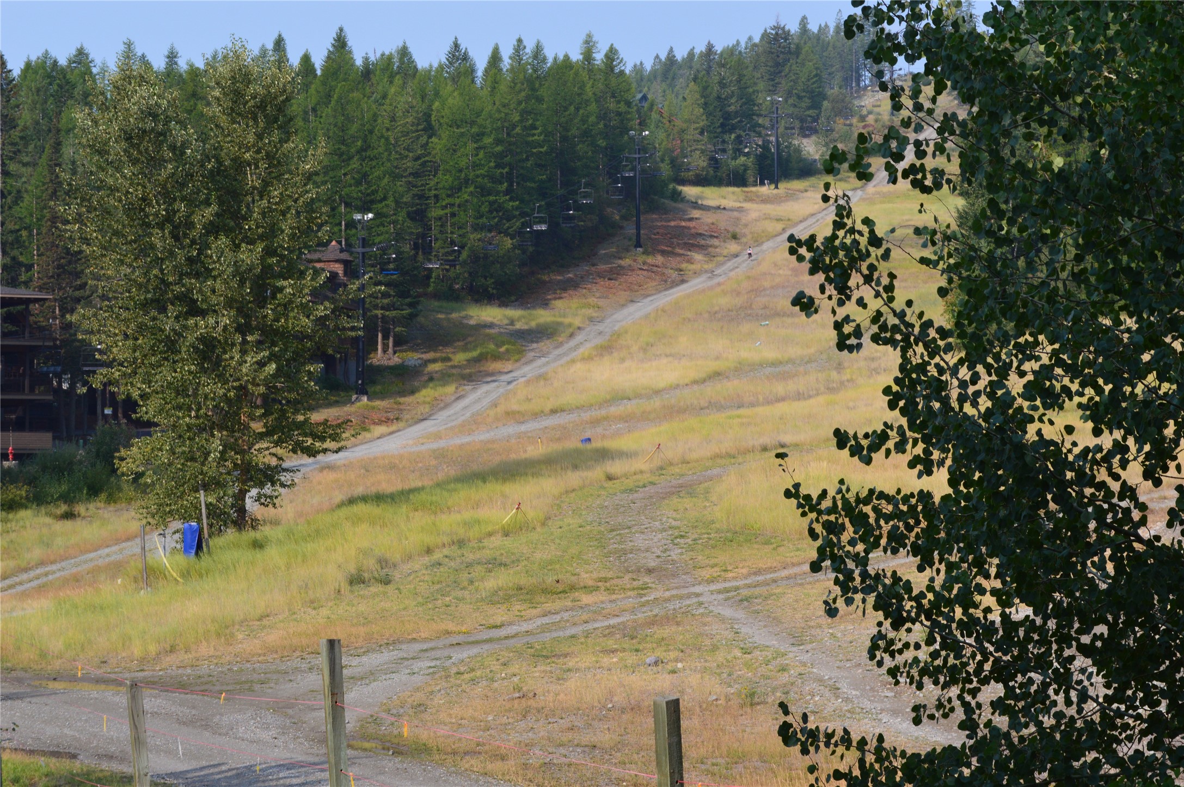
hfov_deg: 24.6
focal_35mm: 82
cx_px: 592
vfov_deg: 16.5
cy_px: 394
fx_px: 2711
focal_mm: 55
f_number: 10
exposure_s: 1/320
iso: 400
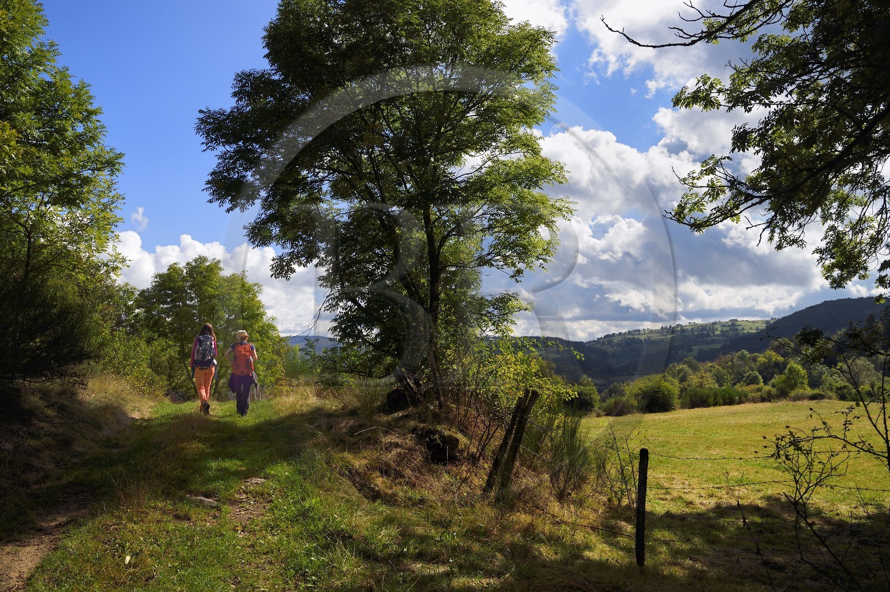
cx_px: 445
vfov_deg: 44.9
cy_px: 296
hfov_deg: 63.7
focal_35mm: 29
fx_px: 716
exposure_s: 1/250
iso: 200
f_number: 11
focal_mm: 29
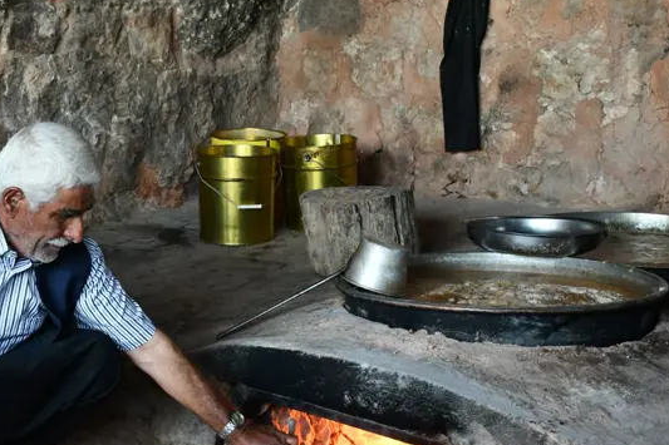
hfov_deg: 30.5
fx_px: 1226
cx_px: 305
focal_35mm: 66
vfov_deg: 20.6
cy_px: 219
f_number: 4
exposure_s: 1/125
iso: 1250
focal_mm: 27
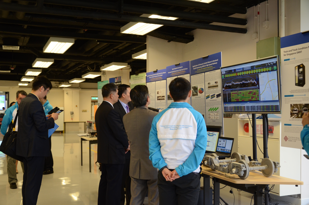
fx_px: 334
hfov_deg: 49.6
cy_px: 102
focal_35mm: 39
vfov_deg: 34.1
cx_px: 154
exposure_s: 1/80
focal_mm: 26
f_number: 4.5
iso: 800
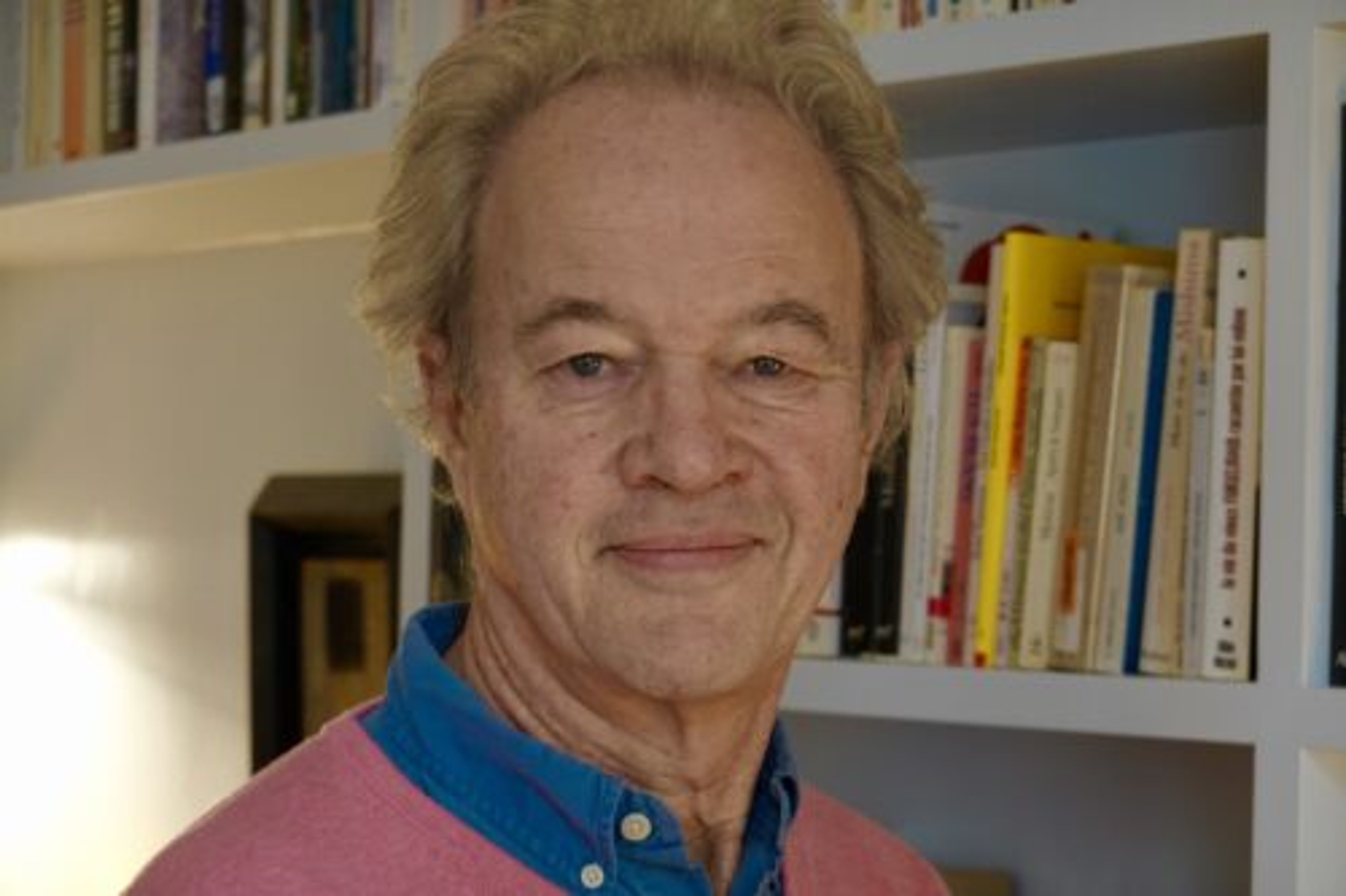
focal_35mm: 88
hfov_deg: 23.1
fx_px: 3289
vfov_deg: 15.5
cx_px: 673
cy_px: 448
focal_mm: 32.07
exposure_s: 1/15
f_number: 4
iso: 800
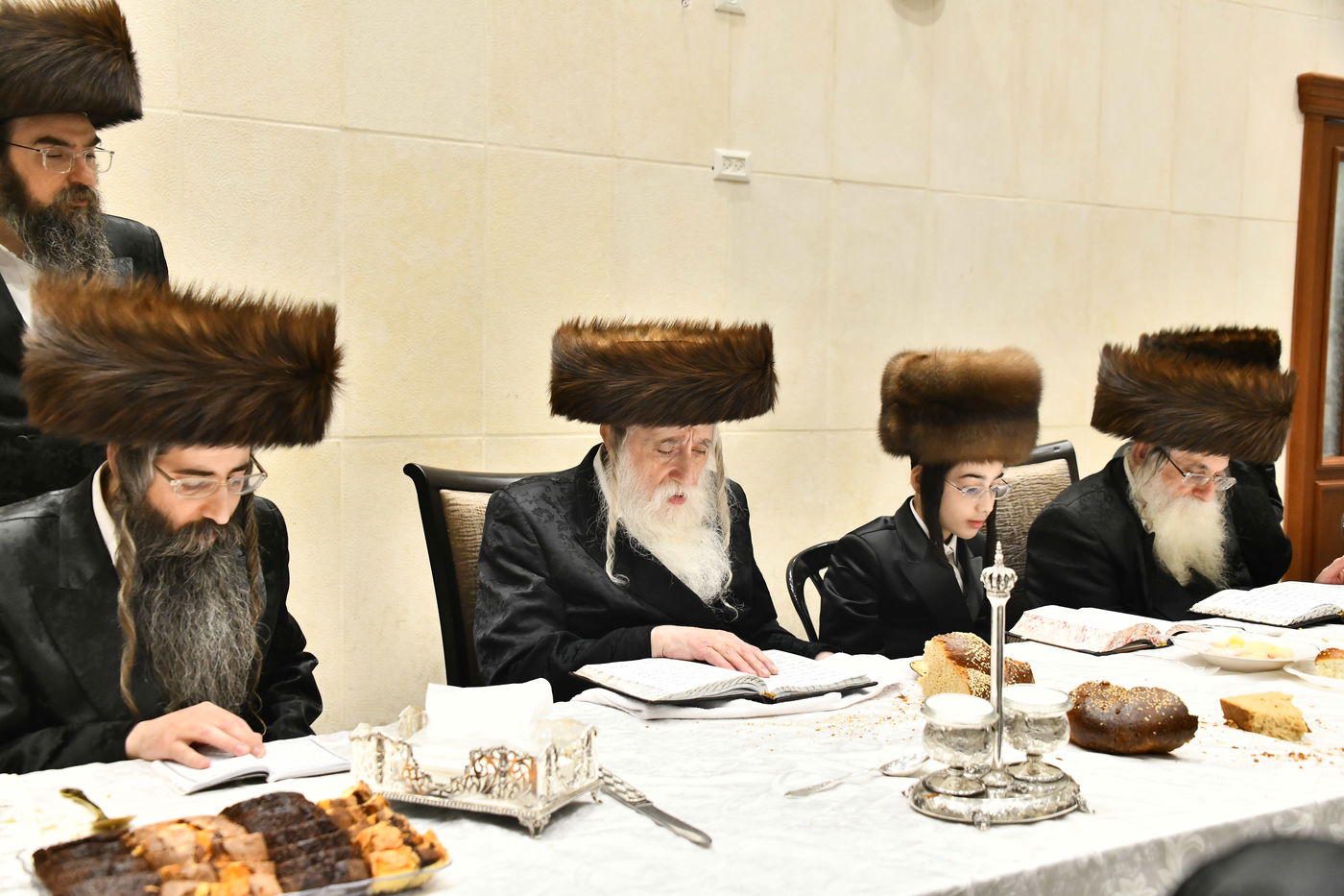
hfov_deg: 48.5
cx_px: 672
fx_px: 1493
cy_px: 448
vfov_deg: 33.4
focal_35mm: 40
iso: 2000
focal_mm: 40
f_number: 5.6
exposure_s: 1/250
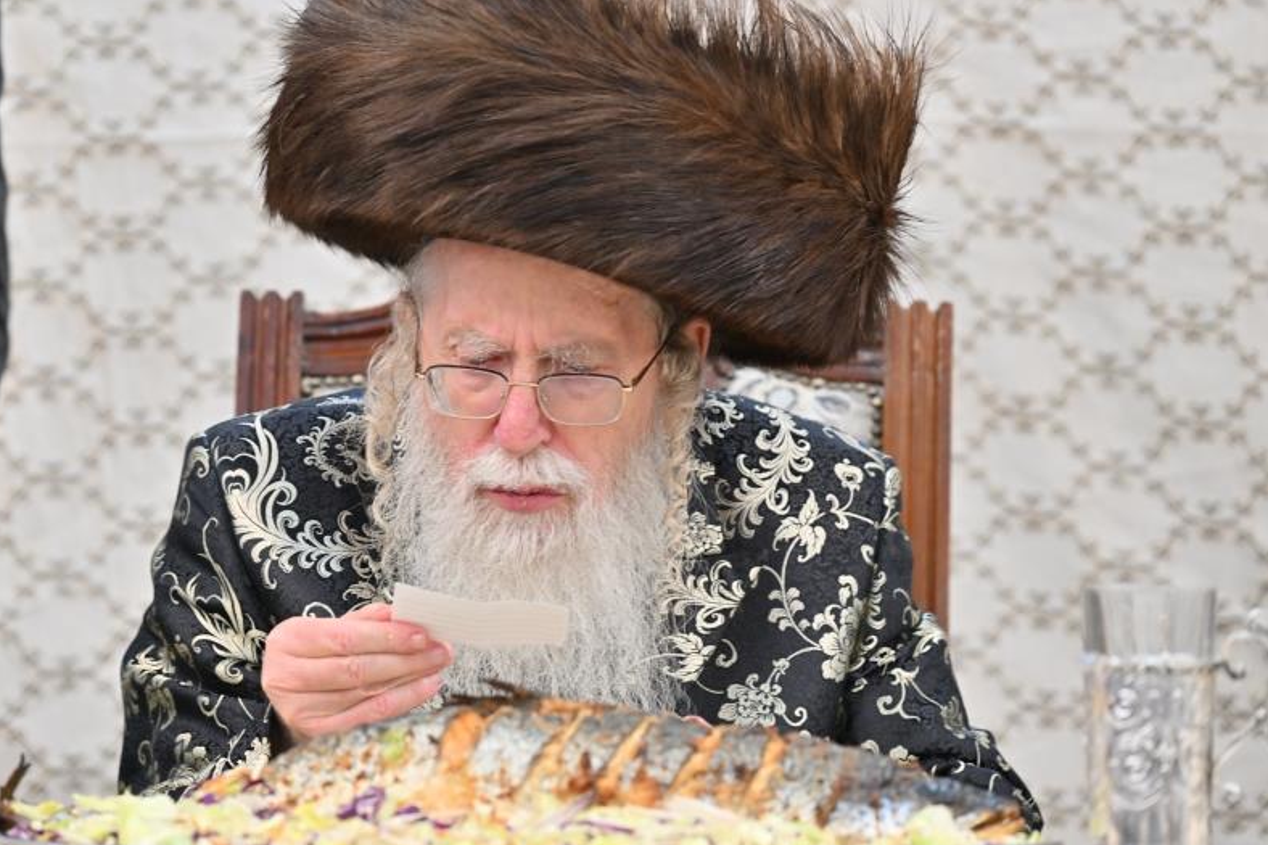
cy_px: 339
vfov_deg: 8.8
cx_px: 578
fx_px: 5493
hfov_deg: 13.2
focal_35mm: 156
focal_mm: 120
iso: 500
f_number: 4
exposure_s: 1/160
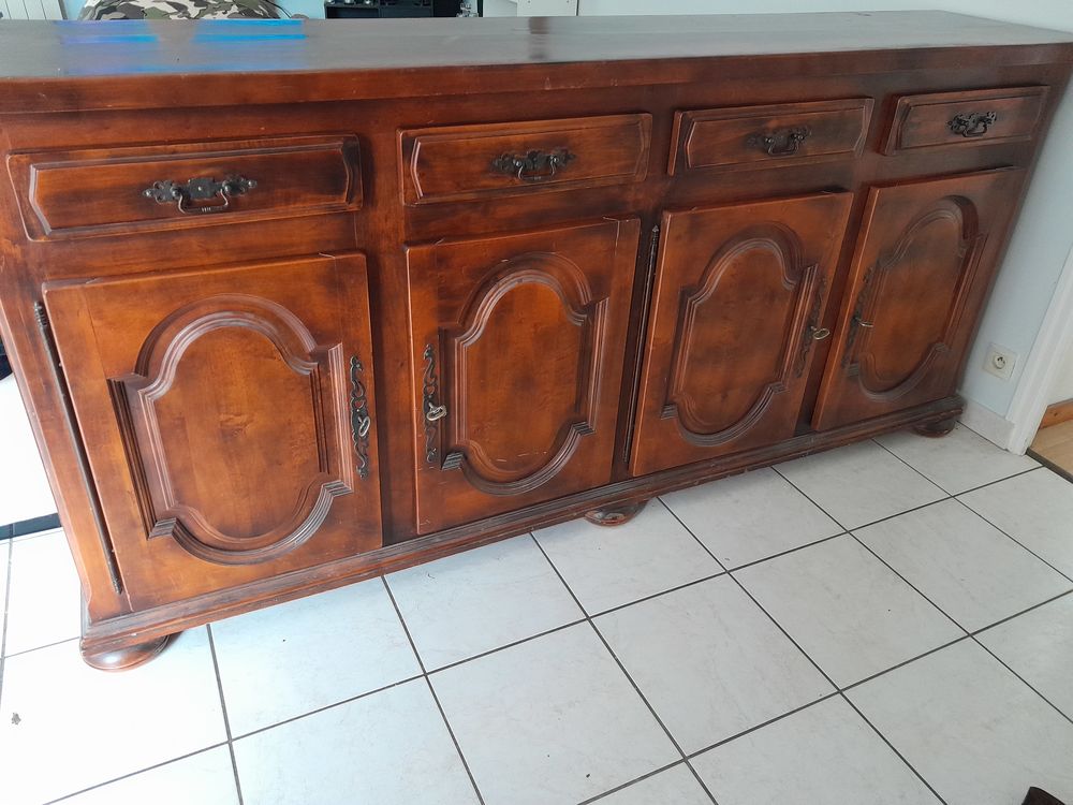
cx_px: 536
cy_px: 402
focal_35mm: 27
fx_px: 837
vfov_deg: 51.4
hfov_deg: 65.3
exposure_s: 1/33
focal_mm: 4
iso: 500
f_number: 1.8
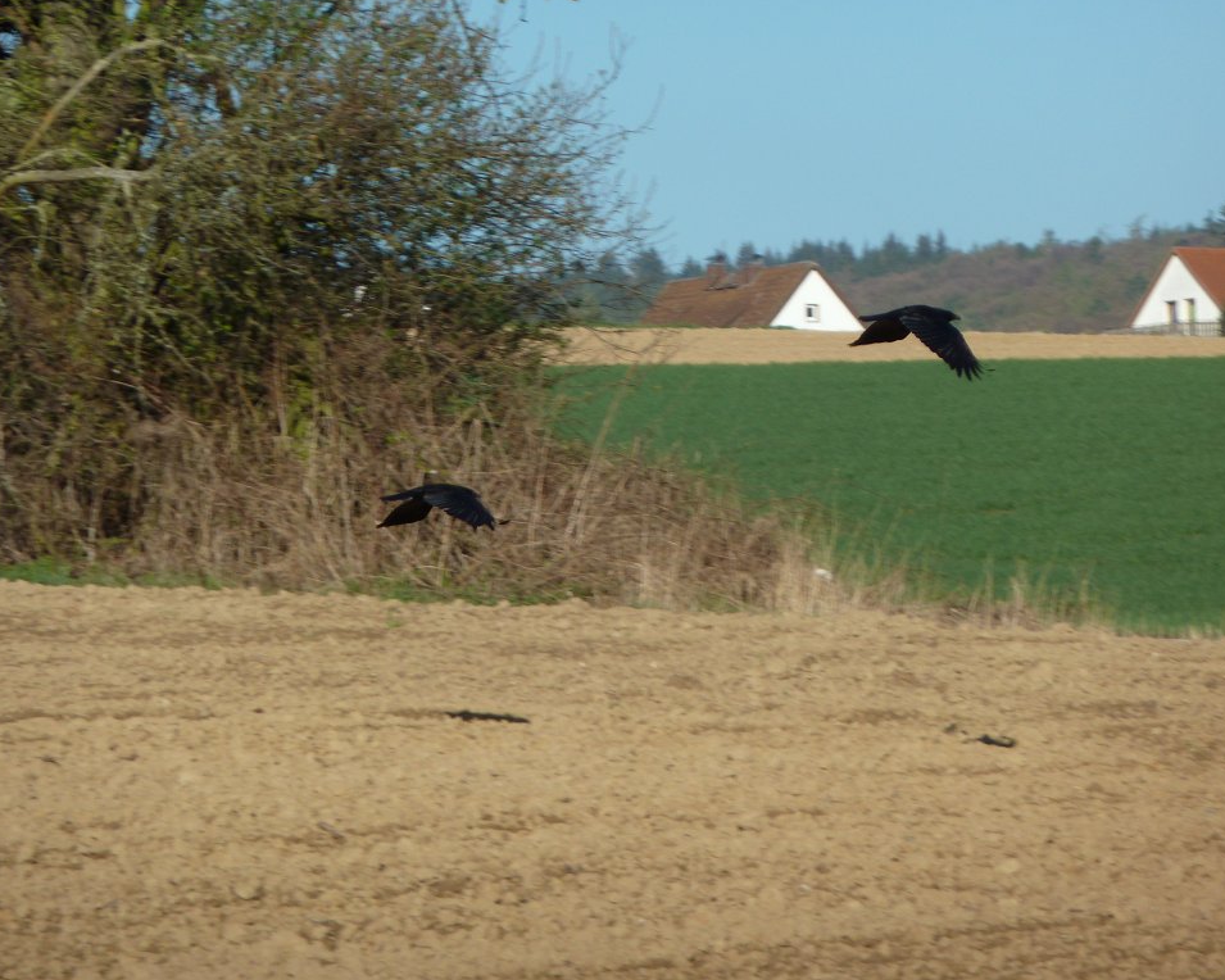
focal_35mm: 314
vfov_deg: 4.9
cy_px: 489
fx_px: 11384
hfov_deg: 6.2
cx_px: 585
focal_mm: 49.2
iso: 80
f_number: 4.9
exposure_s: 1/400
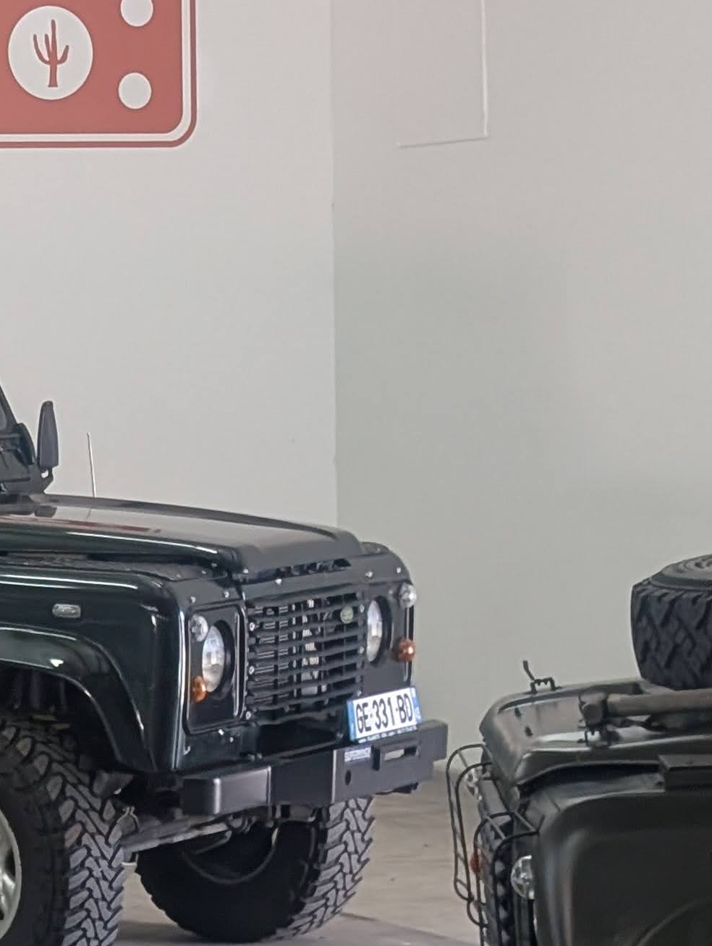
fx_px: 4186
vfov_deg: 12.9
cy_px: 276
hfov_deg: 9.6
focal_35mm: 153
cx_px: -145
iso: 204
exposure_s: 1/120
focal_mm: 6.9
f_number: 1.68
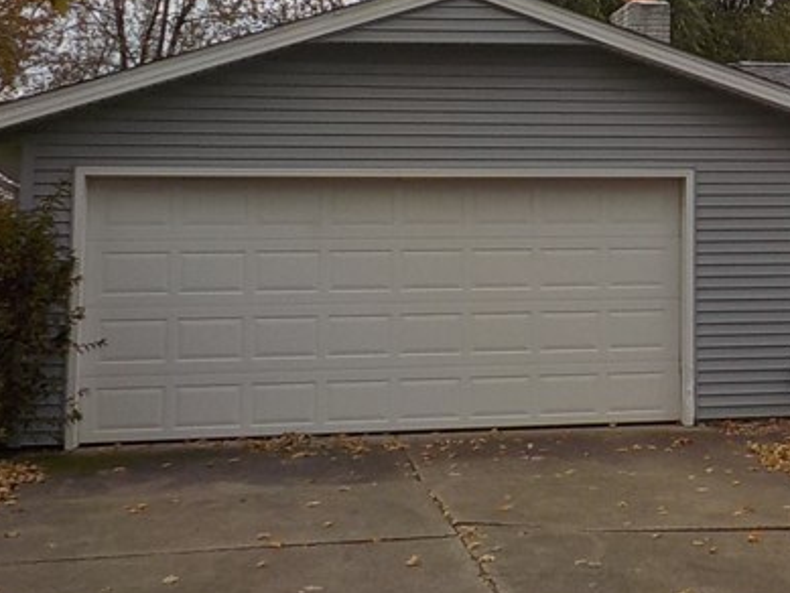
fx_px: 1803
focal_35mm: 79
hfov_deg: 23.4
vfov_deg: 18.2
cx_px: 833
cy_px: 2
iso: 125
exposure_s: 1/400
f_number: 3.3
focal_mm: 4.1
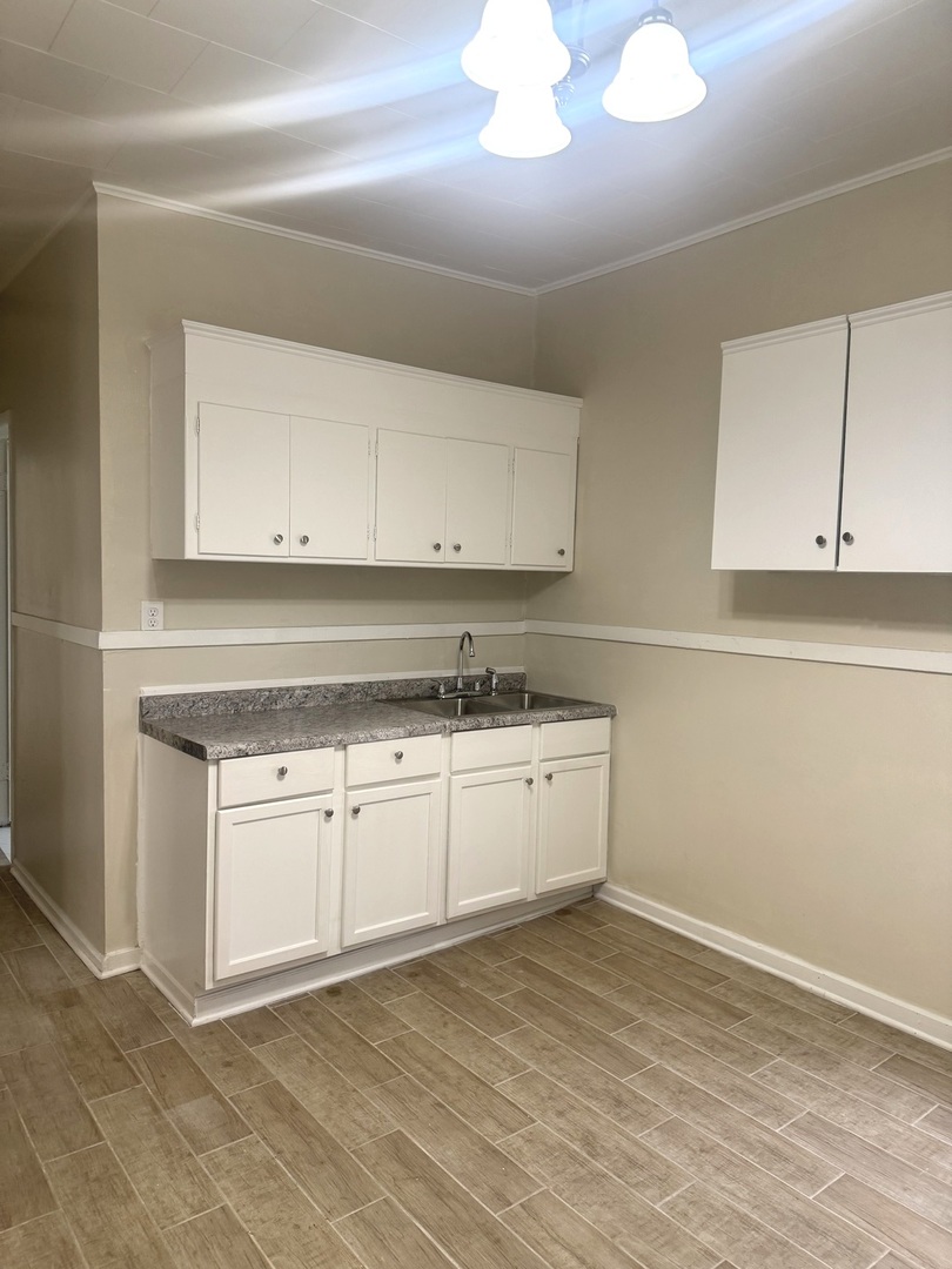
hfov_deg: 56.8
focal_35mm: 24
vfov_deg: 71.6
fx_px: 880
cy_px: 634
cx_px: 476
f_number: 1.78
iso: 200
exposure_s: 1/120
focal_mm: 6.76
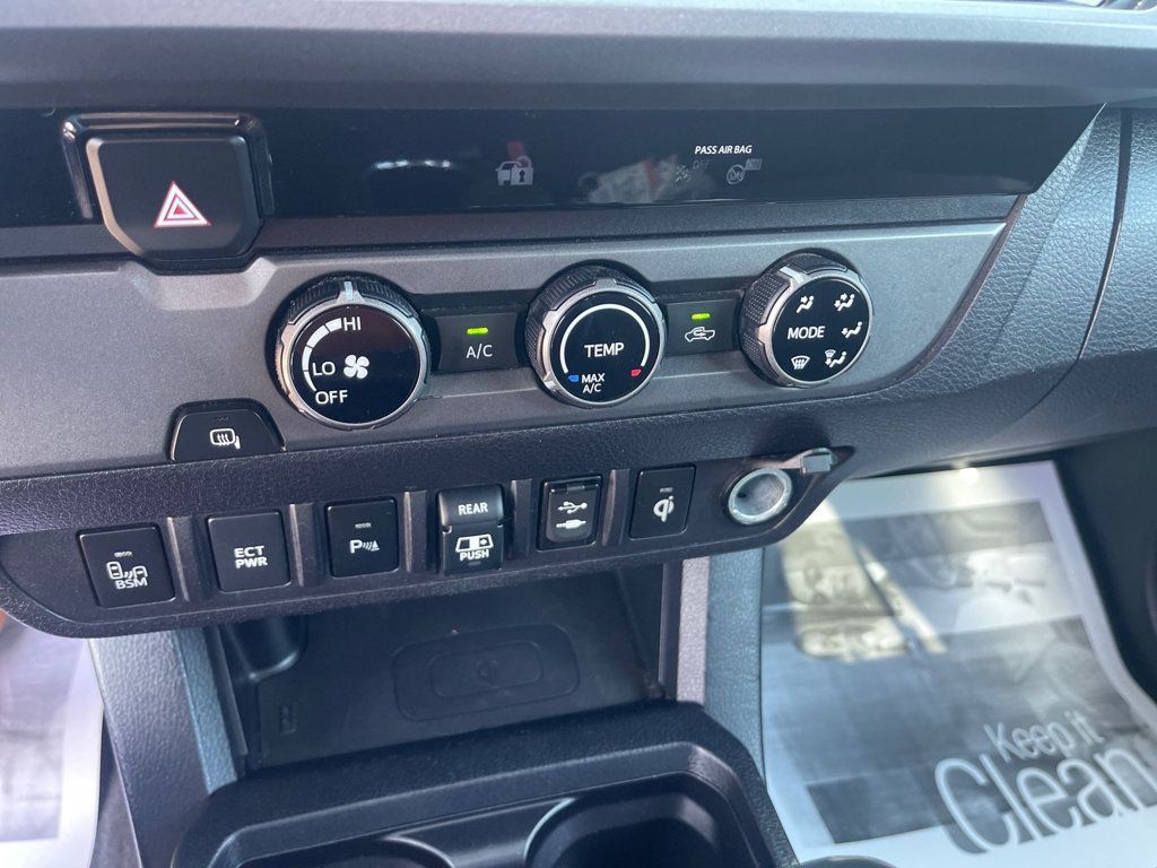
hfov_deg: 67.3
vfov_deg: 53.1
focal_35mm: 26
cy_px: 434
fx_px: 869
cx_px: 578
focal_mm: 5.1
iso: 250
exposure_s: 1/60
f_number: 1.6
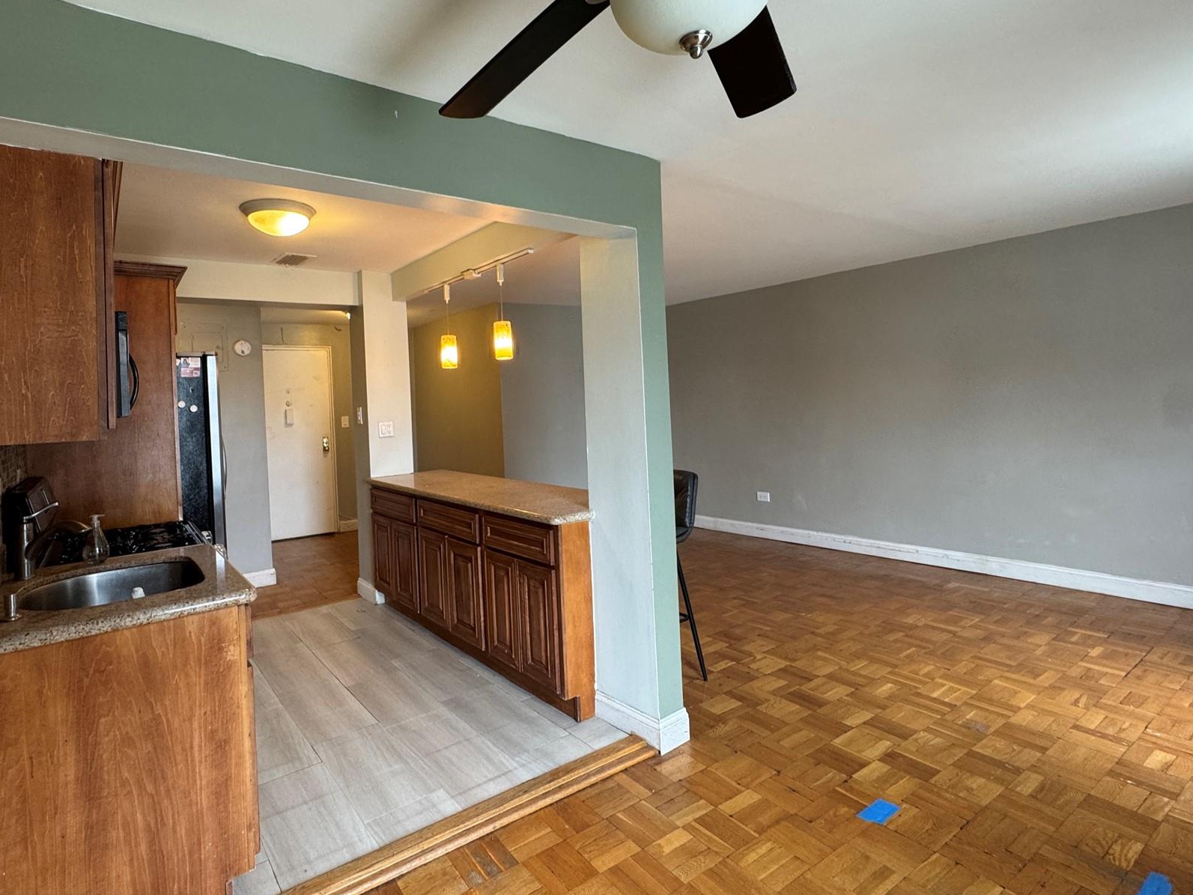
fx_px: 620
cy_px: 397
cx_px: 510
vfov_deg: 71.4
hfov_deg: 87.2
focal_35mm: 18
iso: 160
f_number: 2.2
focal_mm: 2.22
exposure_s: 1/60
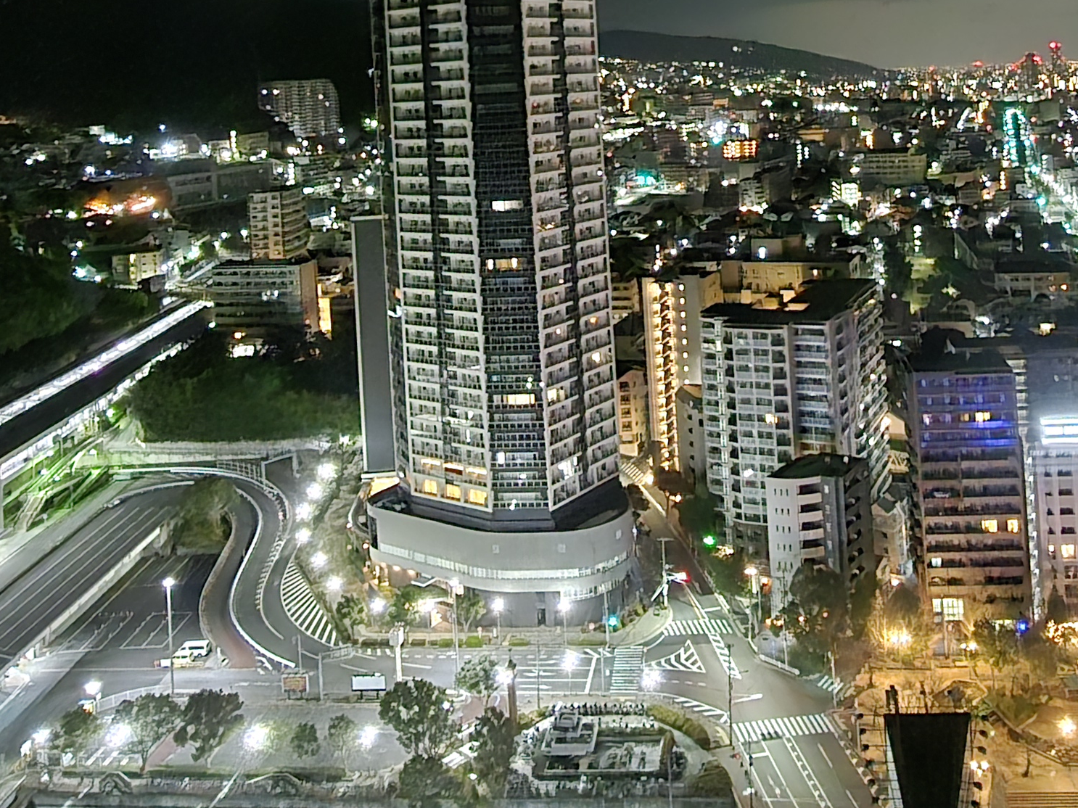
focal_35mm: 35
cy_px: 81
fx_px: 1090
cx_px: 613
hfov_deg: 52.5
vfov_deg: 38.0
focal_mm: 1.74
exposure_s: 1/8.33
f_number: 2.2
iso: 2500
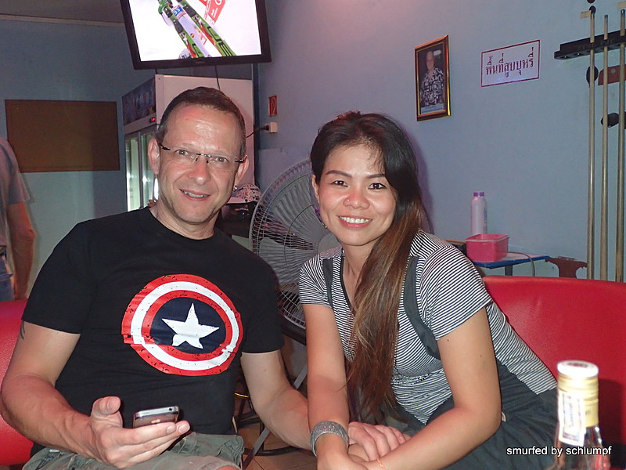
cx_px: 313
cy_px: 235
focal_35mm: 35
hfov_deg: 52.6
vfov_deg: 40.7
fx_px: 633
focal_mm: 6.42
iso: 640
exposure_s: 1/30
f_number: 2.6
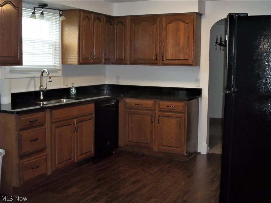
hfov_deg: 42.9
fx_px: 344
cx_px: 136
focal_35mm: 44
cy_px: 102
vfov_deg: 32.9
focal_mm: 7.8
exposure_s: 1/40
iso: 320
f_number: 4.5
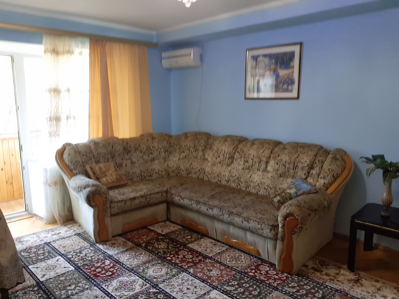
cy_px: 150
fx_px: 311
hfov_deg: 65.3
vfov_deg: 51.4
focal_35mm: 27
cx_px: 200
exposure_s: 1/50
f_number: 1.9
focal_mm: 3.6
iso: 160
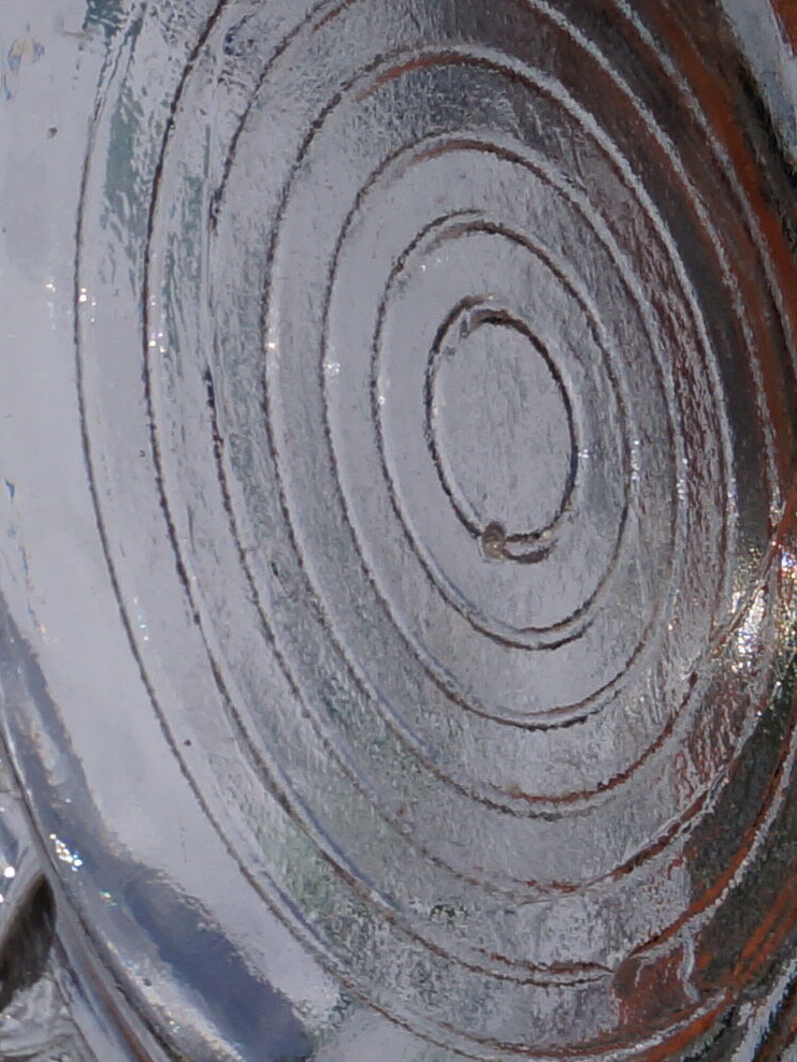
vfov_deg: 8.0
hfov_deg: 5.8
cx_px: -973
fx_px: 7612
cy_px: 981
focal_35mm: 248
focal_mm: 35
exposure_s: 1/800
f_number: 13
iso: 100
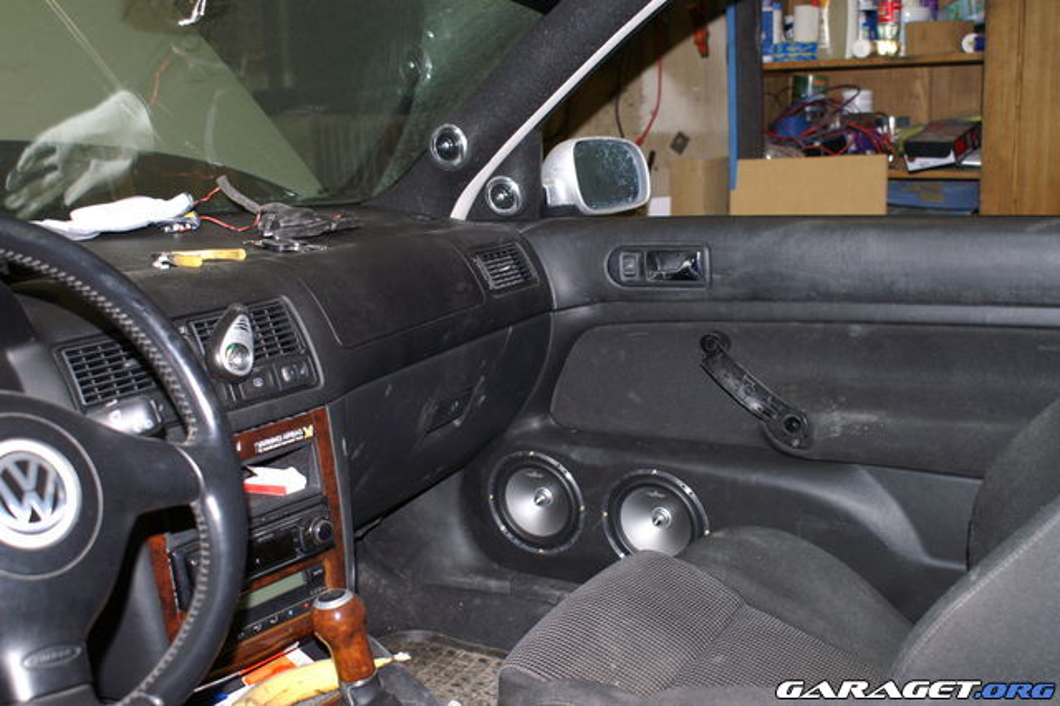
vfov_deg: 34.2
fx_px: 1148
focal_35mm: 39
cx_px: 530
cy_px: 353
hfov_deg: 49.6
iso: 400
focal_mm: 26
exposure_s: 1/60
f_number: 4.5
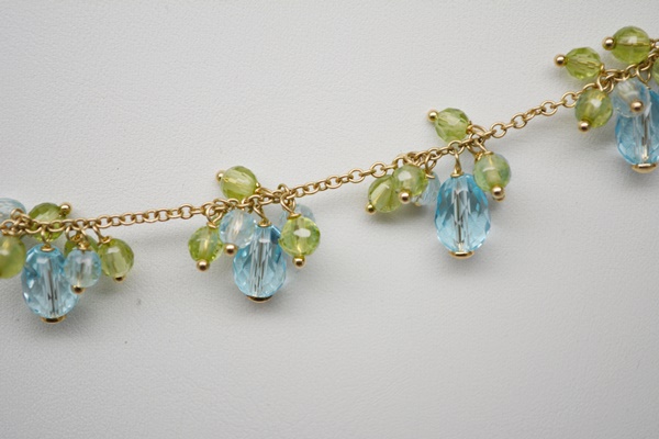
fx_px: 1510
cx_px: 330
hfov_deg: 24.6
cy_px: 220
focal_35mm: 82
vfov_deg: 16.6
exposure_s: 1/125
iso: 250
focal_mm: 55
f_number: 5.6
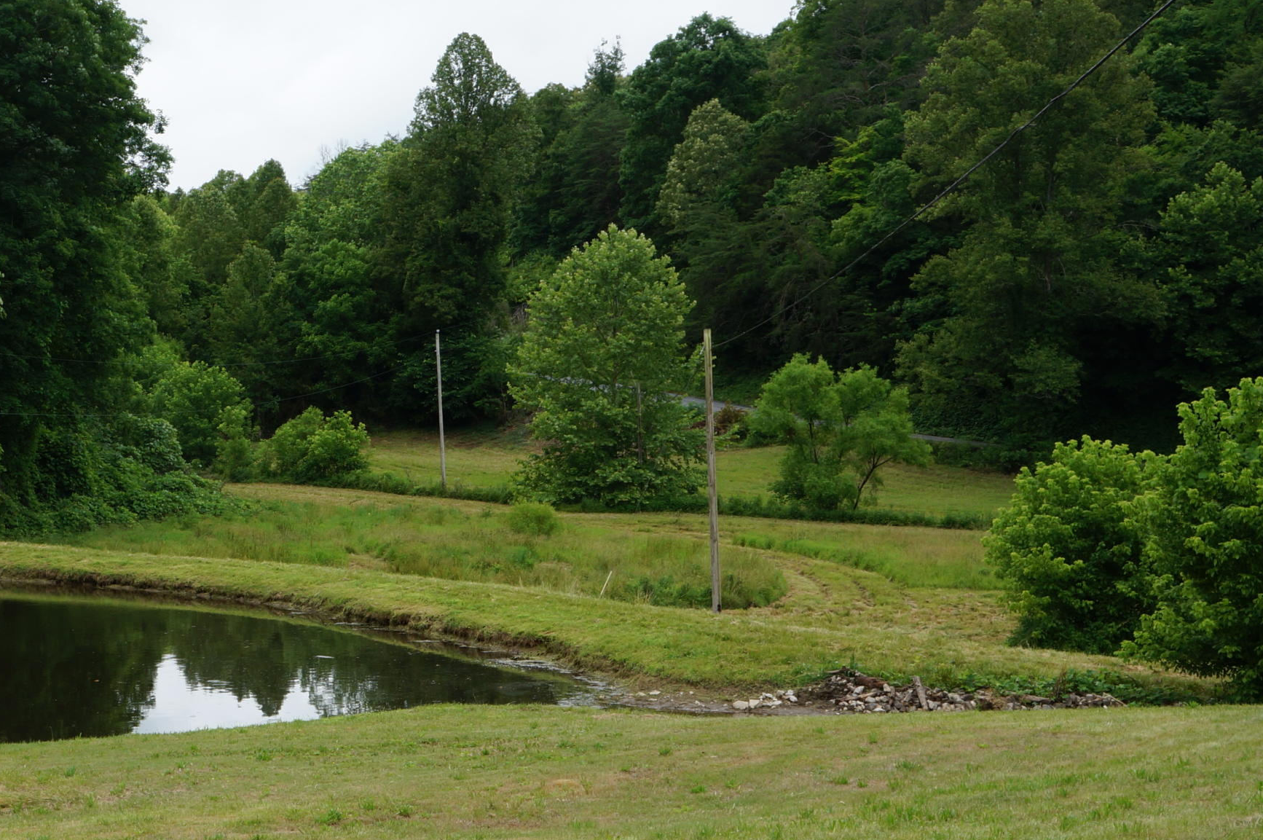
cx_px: 189
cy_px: 527
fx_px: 2274
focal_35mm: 65
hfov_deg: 30.0
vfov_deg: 20.9
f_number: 11
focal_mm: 25
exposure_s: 1/80
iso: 100
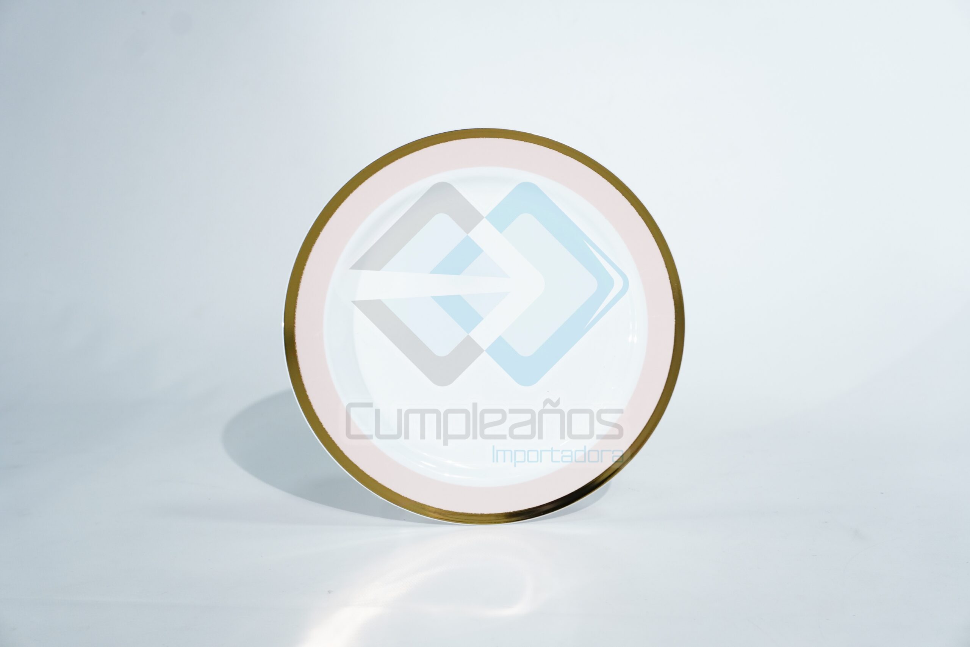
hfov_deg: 43.6
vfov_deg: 29.9
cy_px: 324
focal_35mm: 45
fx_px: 1212
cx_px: 485
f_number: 6.7
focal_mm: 30
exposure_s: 1/45
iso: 400
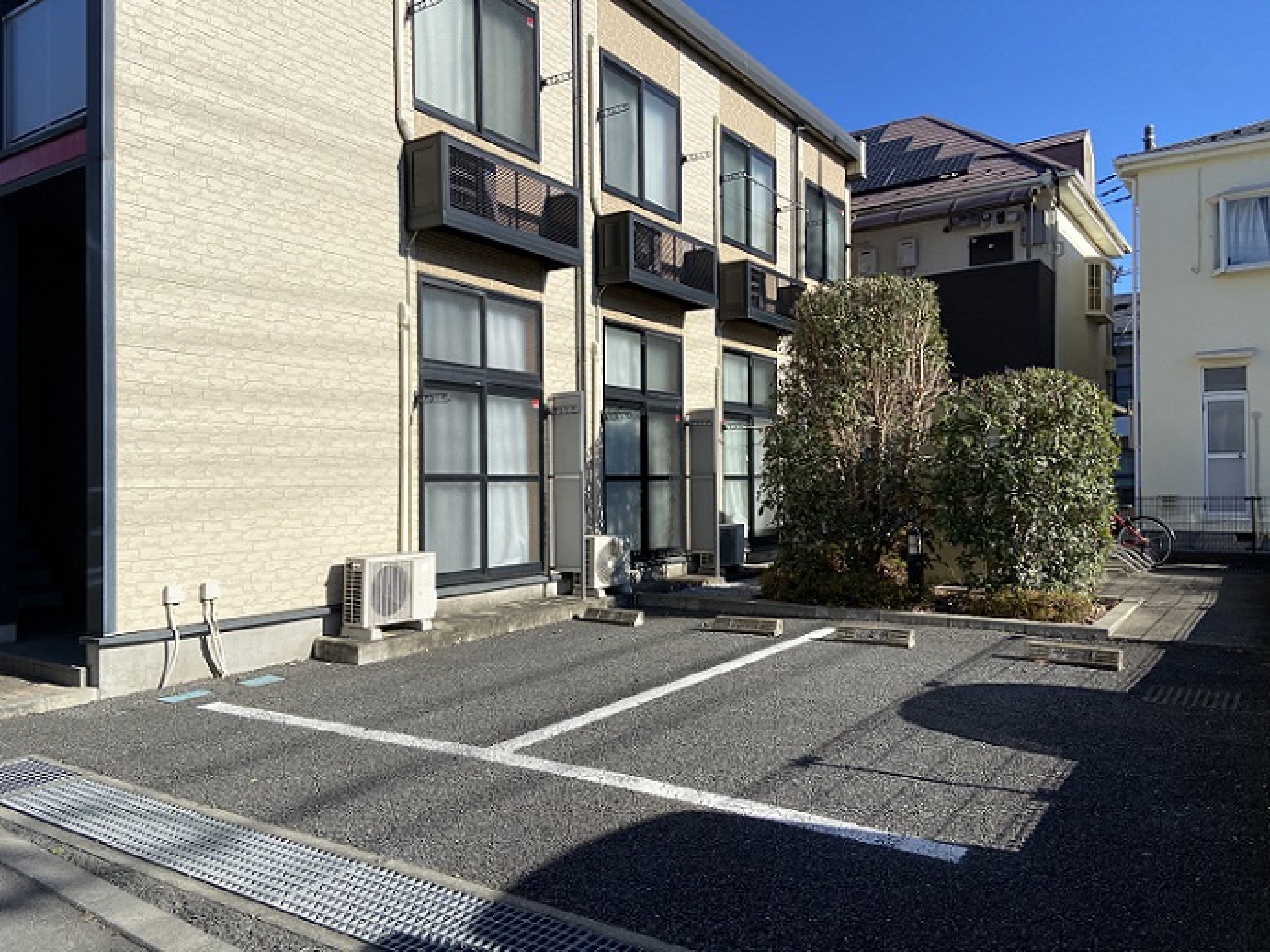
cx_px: 635
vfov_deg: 53.0
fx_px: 954
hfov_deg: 67.3
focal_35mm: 26
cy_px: 476
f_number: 1.8
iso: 32
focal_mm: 4.25
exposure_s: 1/3497
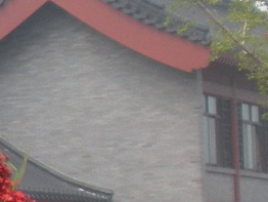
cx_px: -652
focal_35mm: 302
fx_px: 2340
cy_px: 146
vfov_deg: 4.9
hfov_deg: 5.9
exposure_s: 1/306
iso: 64
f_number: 4
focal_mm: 7.7
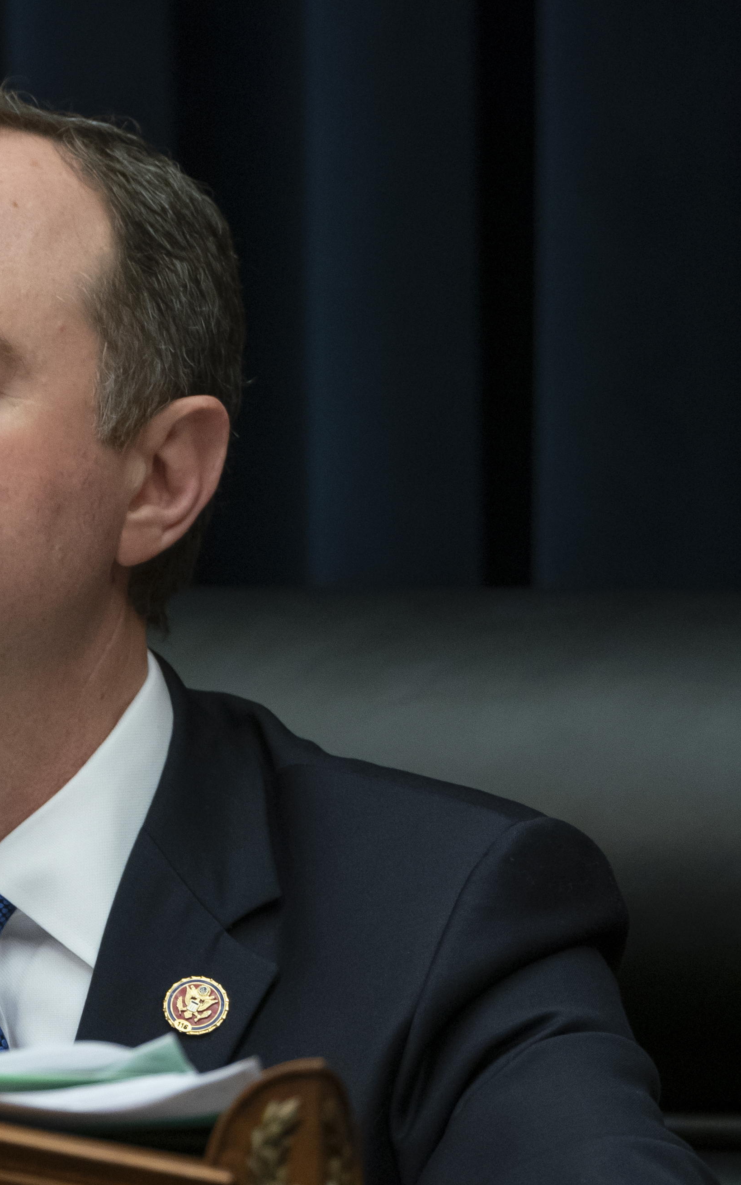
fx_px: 29659
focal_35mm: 918
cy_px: 592
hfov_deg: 1.4
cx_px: -104
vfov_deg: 2.3
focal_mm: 400
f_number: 5.6
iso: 2500
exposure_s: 1/320
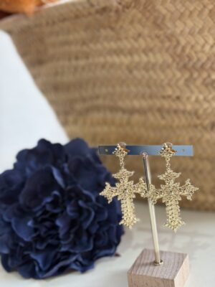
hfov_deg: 28.0
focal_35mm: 52
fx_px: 431
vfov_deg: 36.8
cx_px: 108
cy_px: 144
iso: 64
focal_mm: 5.96
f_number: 1.6
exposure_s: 1/50
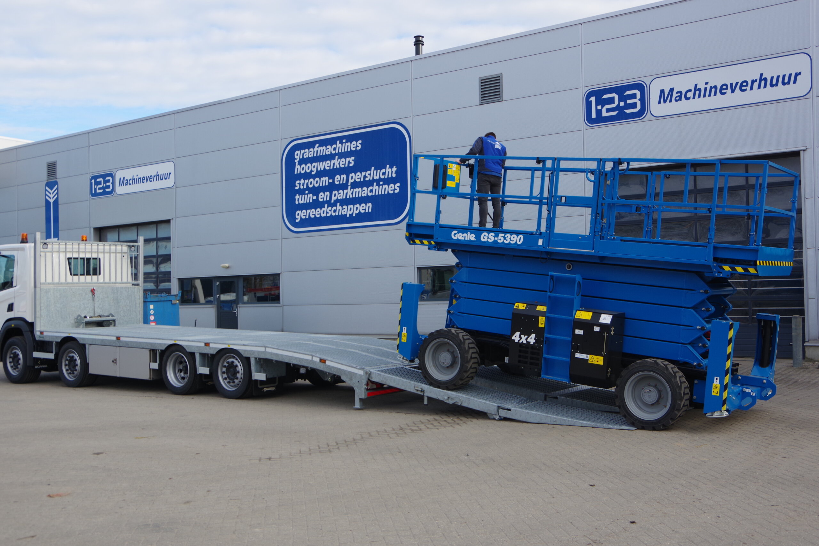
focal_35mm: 36
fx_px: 819
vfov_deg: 36.9
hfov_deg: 53.1
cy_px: 273
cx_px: 410
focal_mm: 24
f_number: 6.3
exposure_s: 1/200
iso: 200
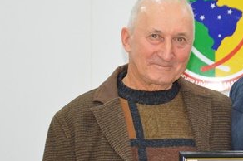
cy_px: 117
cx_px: 228
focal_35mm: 154
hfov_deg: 13.2
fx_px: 1038
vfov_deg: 8.9
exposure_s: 1/60
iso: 1100
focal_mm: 50
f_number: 5
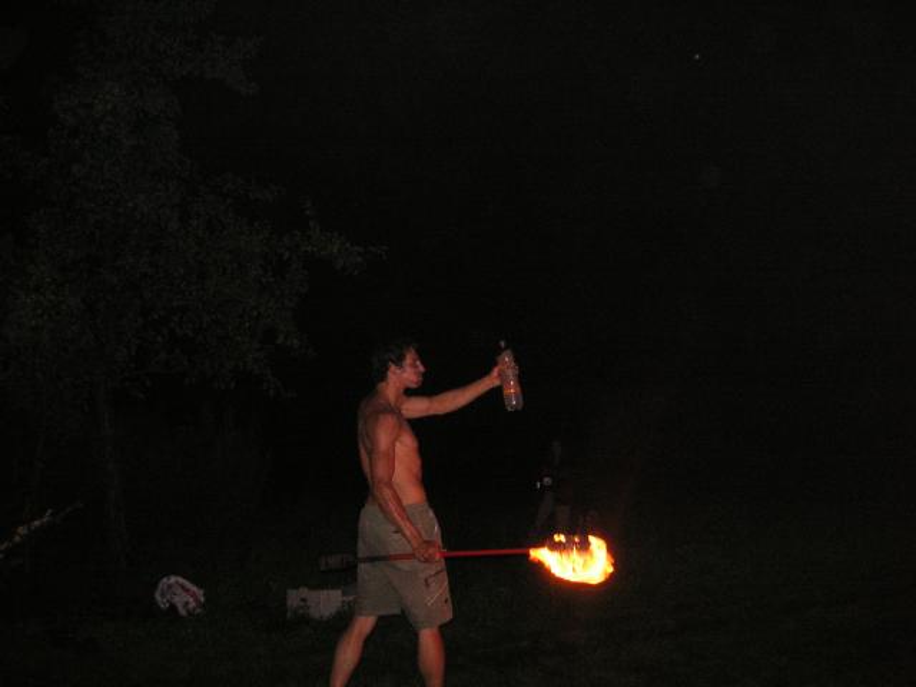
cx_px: 458
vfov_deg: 38.7
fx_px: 979
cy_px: 344
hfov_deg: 50.1
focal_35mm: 37
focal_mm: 6.1
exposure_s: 1/45
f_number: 2.8
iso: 160
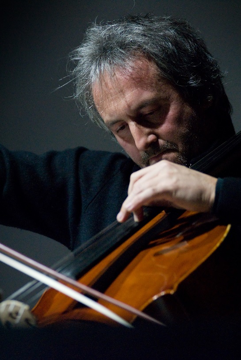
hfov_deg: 6.3
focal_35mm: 218
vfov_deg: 9.5
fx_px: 2177
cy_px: 180
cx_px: 120
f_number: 2.8
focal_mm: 145
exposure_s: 1/125
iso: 1600
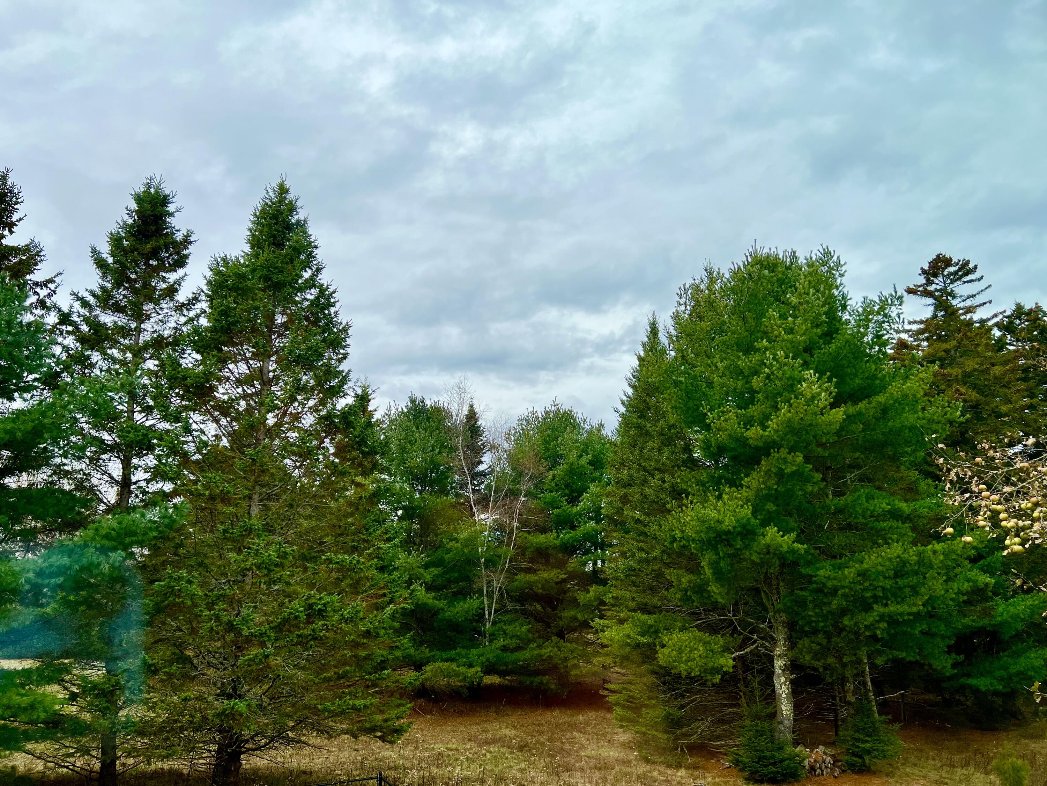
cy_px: 393
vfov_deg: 53.1
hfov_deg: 67.3
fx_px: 786
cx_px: 524
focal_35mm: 26
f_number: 1.5
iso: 50
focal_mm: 5.7
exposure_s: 1/1698
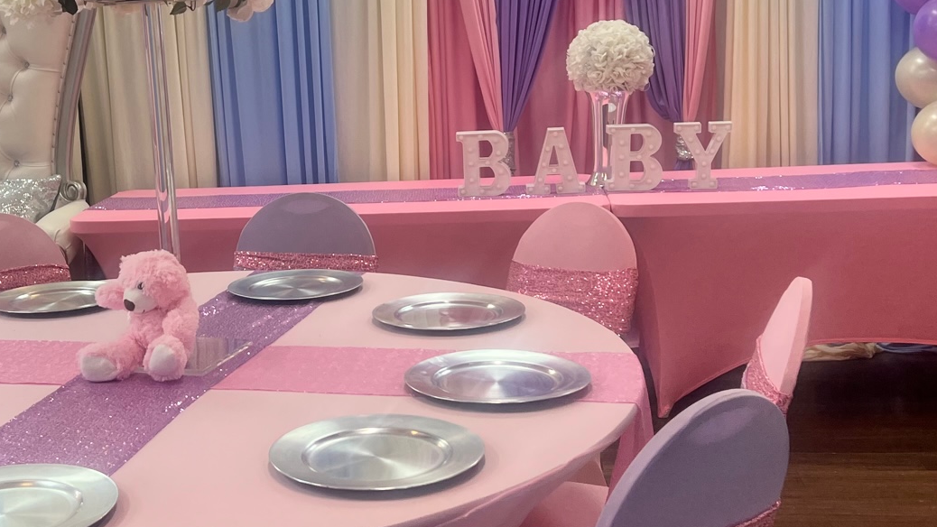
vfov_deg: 21.8
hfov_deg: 37.4
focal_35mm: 55
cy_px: 212
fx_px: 1367
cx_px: 311
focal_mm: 5.7
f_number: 1.5
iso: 50
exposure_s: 1/120
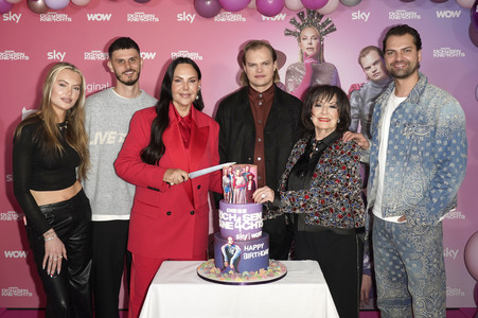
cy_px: 159
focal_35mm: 36
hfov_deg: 53.2
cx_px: 239
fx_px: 478
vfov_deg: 36.8
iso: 640
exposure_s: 1/160
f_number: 6.3
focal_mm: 36
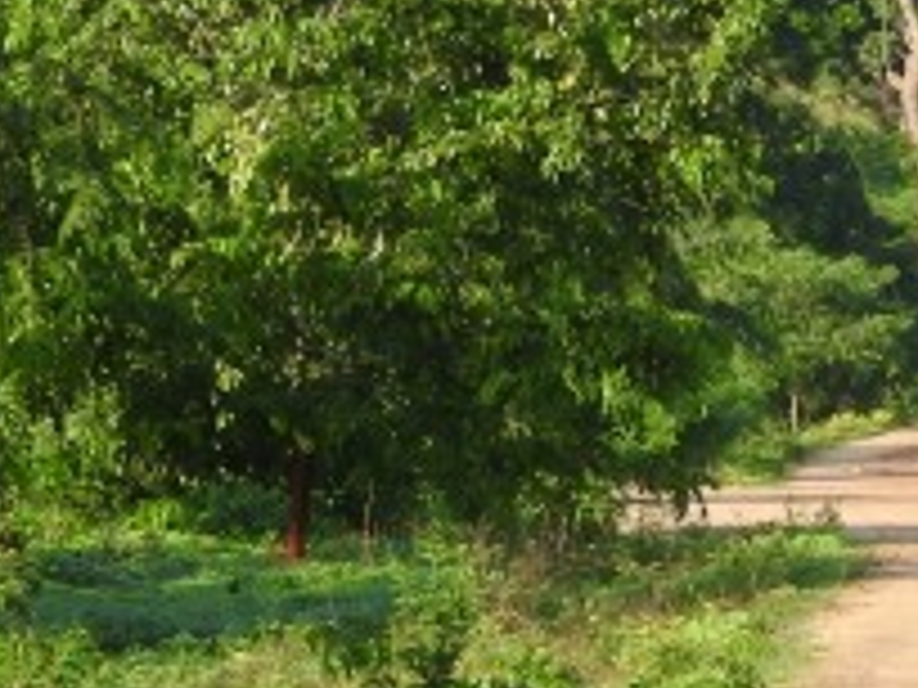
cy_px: 202
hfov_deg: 2.0
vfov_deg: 1.5
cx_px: 1080
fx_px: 25936
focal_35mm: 978
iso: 100
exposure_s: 1/200
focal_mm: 44.8
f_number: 5.5
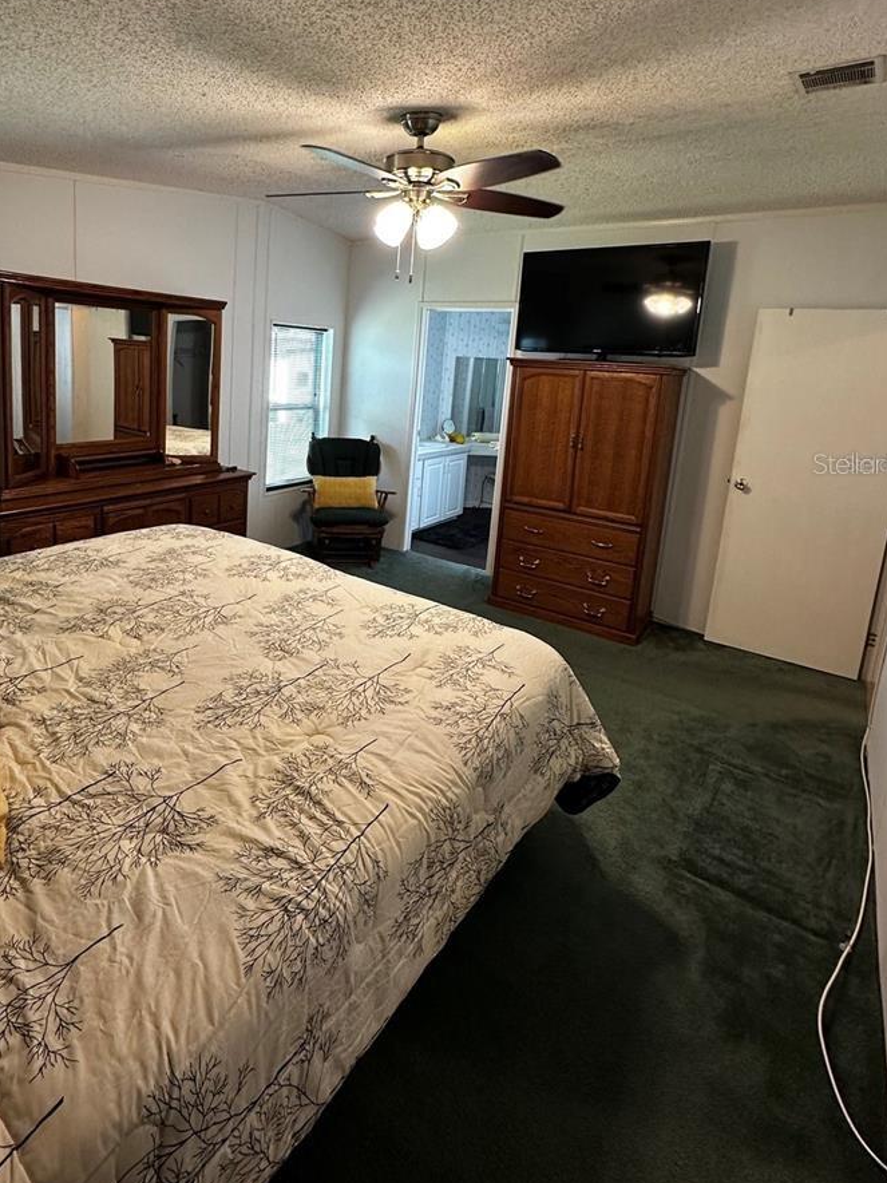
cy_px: 463
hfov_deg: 67.7
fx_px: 649
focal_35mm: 19
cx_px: 337
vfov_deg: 83.4
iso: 160
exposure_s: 1/60
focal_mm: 2.22
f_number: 2.2
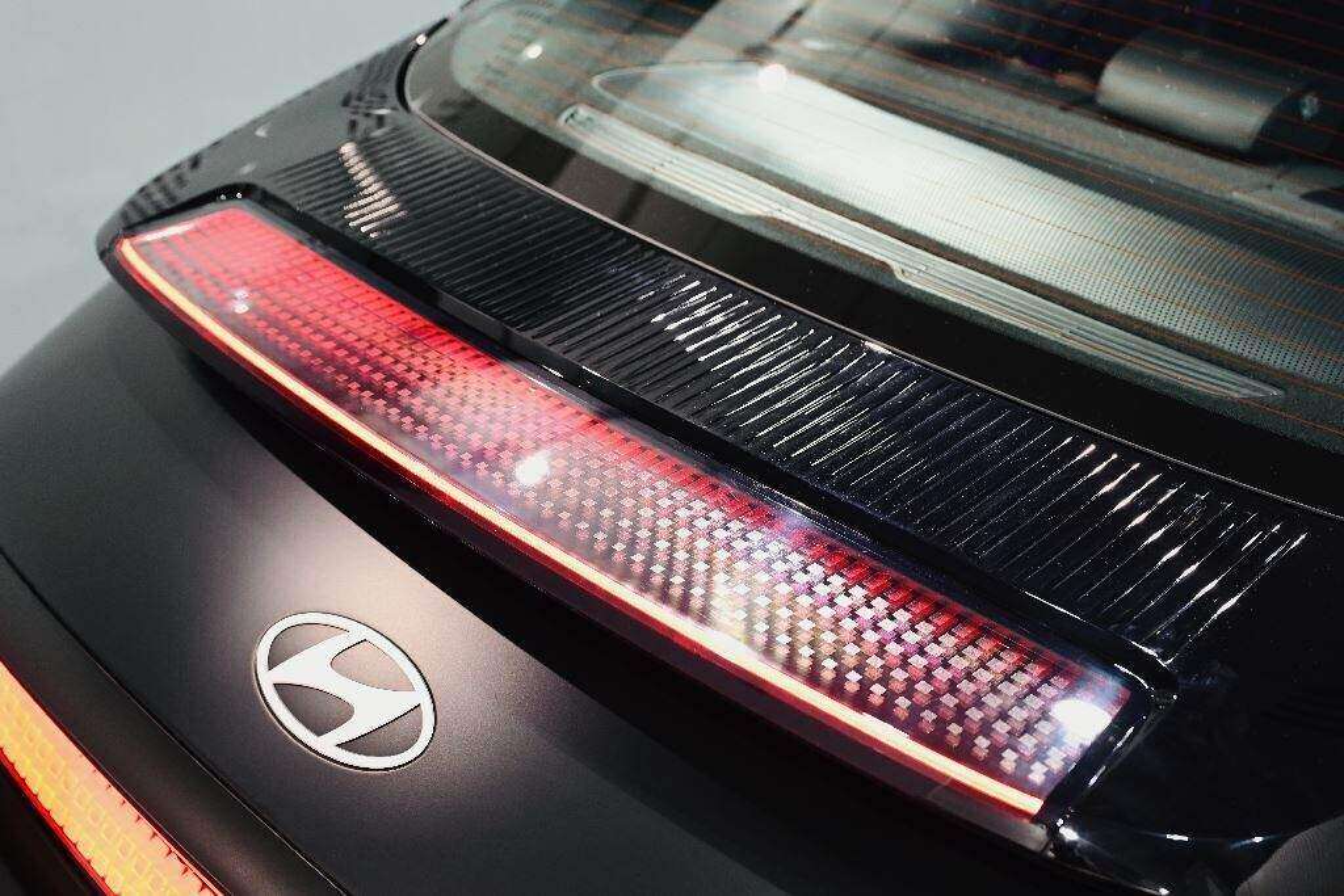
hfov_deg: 50.7
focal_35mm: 38
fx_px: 1419
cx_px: 672
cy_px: 448
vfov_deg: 35.1
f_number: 4
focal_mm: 38
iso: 640
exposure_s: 1/80
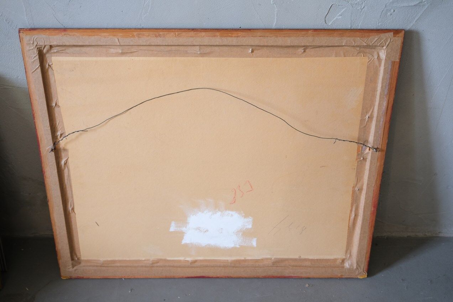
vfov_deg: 35.9
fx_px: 466
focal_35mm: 37
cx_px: 226
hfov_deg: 51.9
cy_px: 151
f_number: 4
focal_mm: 24.7
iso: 1000
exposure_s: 1/38
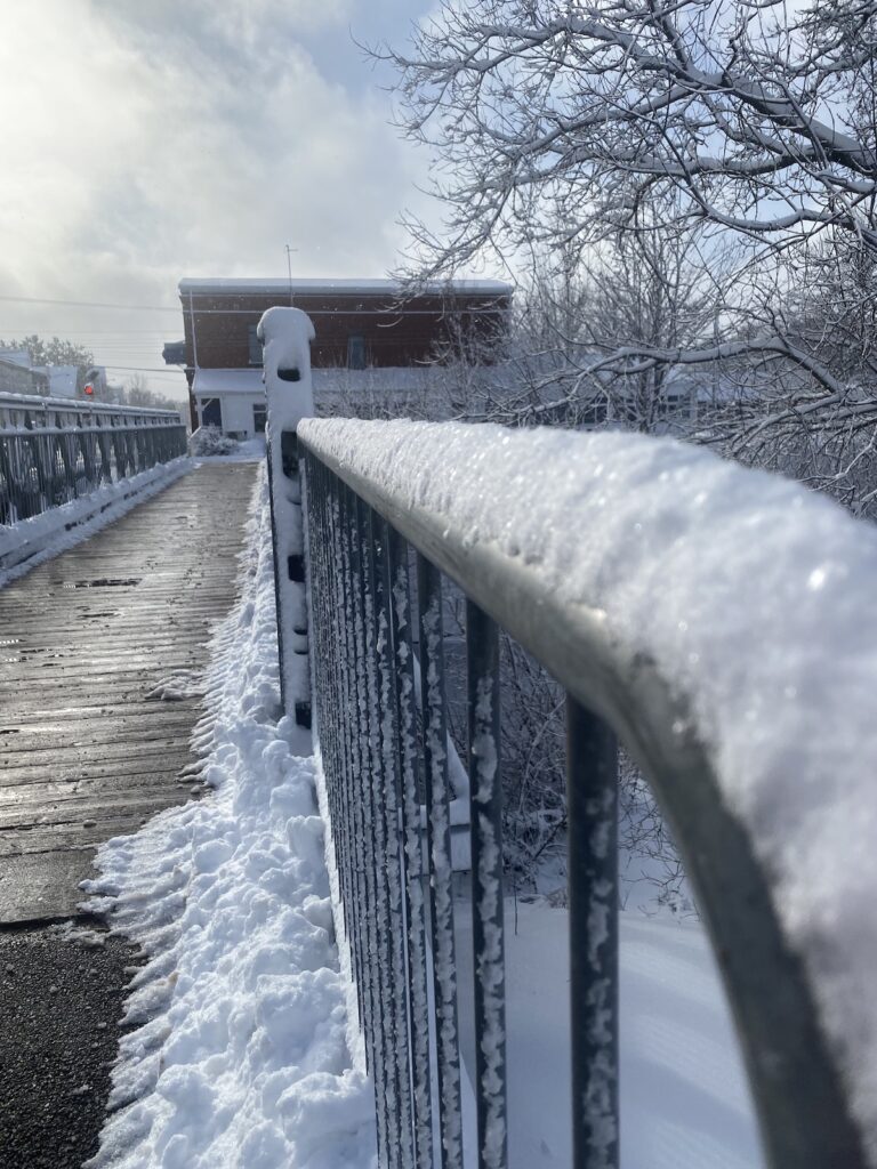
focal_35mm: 26
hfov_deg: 53.1
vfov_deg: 67.3
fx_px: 878
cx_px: 438
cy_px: 584
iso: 32
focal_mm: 4.25
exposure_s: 1/4608
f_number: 1.8
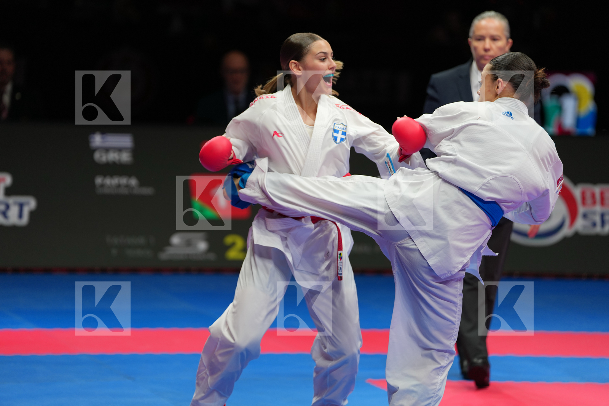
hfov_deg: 10.9
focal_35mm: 188
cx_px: 304
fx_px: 3179
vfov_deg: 7.3
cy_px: 203
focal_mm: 188
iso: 500
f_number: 2.8
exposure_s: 1/1000
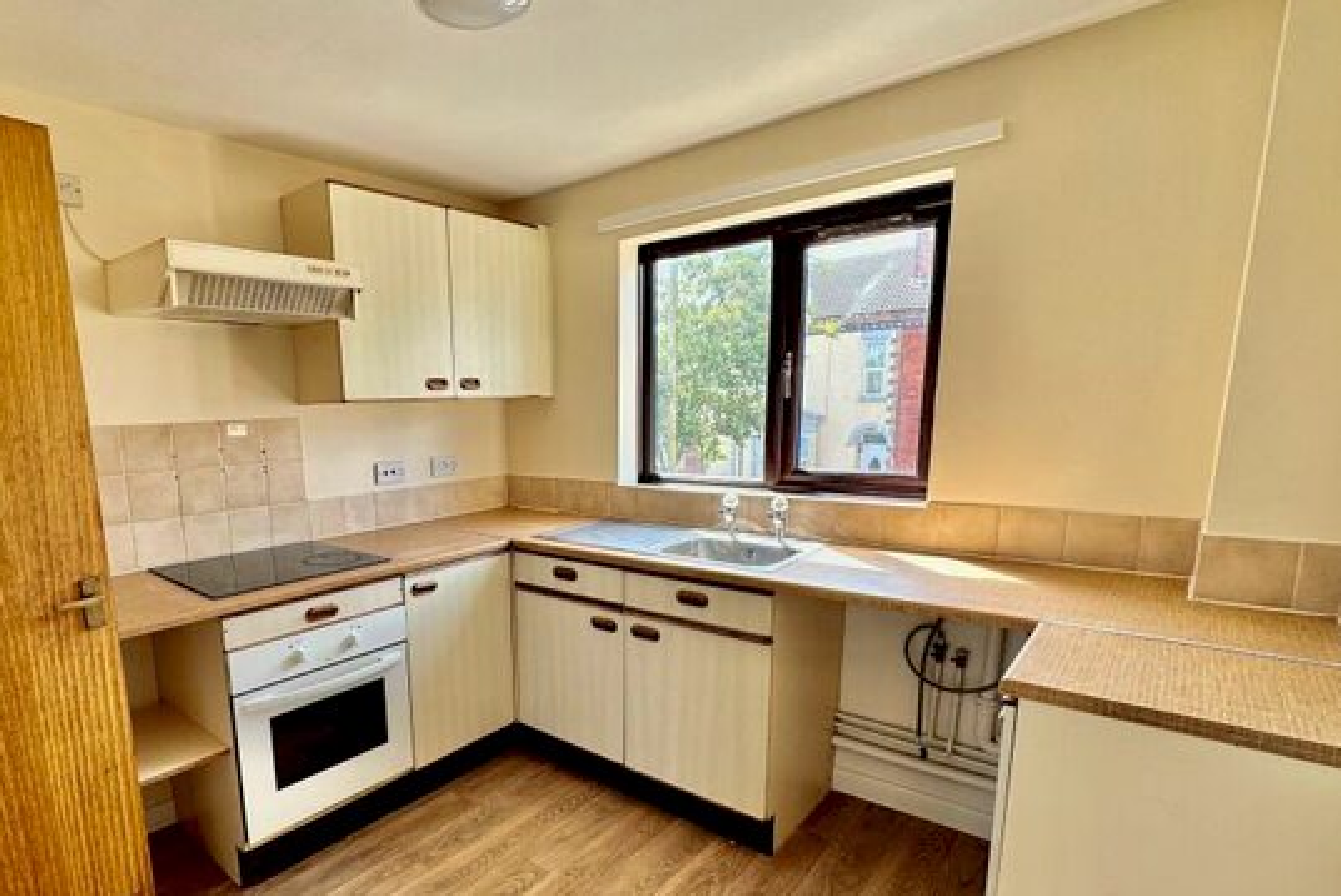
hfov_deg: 85.4
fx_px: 708
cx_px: 513
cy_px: 532
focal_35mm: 19
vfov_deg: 64.1
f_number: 2.2
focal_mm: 2.22
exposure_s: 1/99
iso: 40
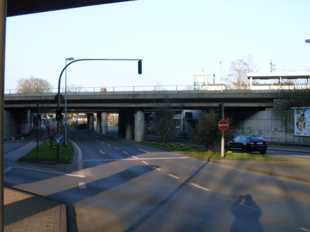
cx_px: 155
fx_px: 340
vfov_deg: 37.7
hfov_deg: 49.0
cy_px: 116
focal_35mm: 38
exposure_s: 1/350
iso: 80
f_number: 2.8
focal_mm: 6.3
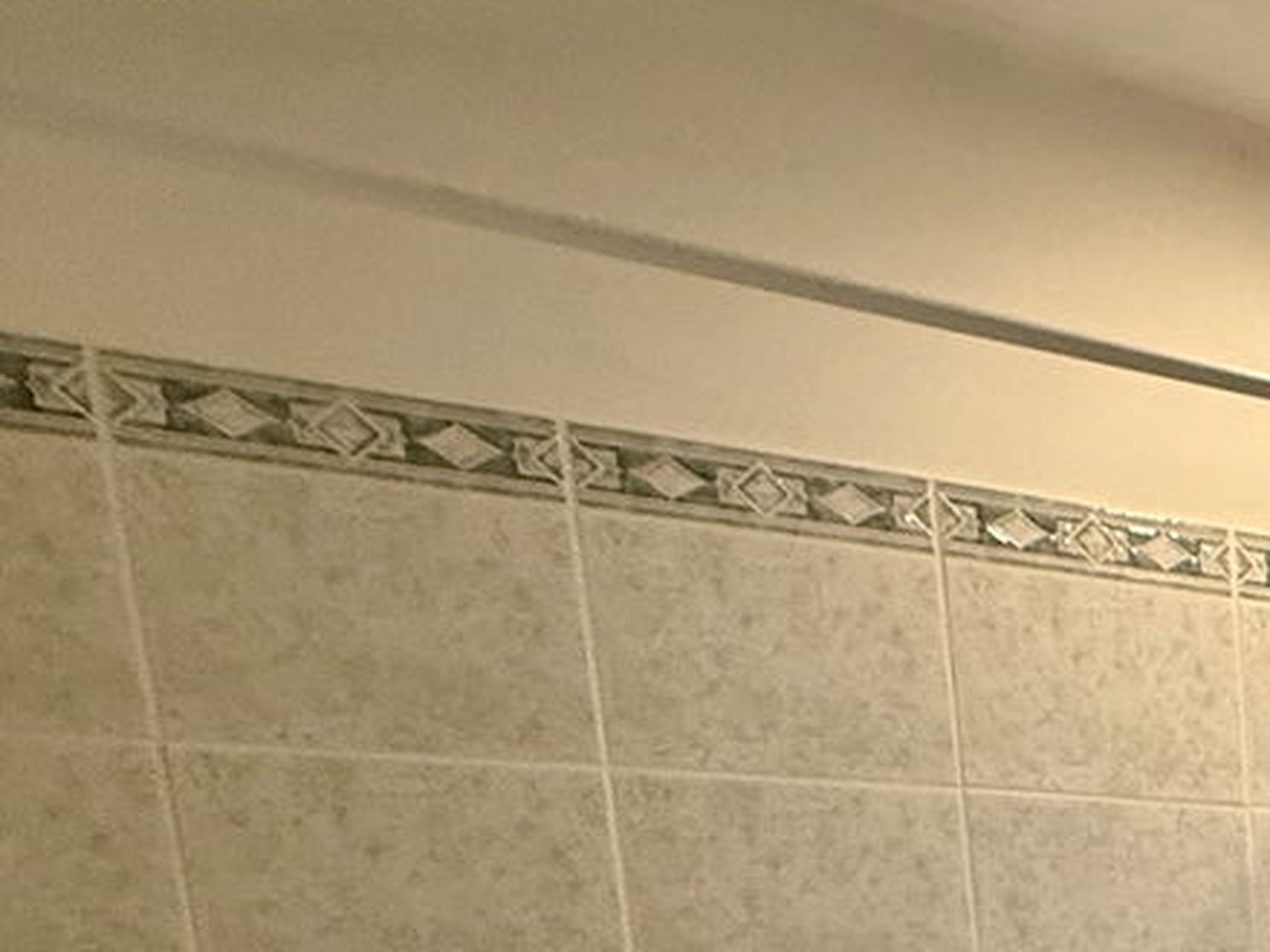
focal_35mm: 51
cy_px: 1322
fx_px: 1871
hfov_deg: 25.7
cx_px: 1990
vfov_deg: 24.1
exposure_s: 1/50
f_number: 2.2
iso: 320
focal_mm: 2.22
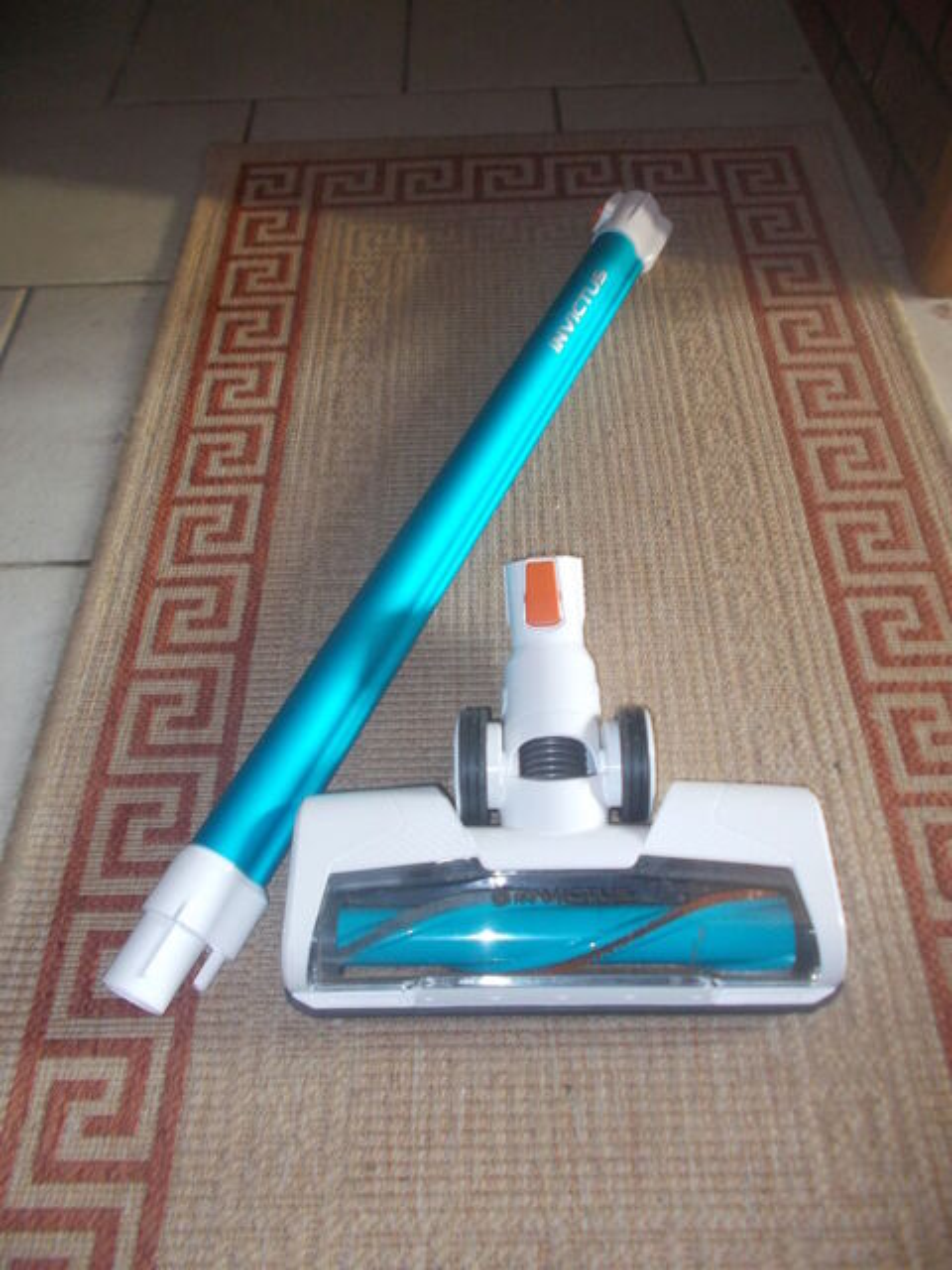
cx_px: 476
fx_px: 953
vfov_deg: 67.3
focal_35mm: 26
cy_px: 635
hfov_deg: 53.1
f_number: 3.2
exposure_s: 1/25
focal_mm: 4.6
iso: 200
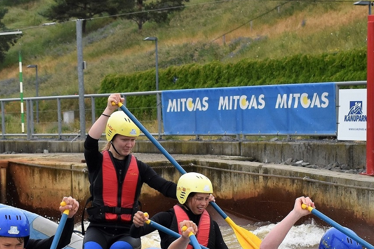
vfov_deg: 12.1
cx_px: 172
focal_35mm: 112
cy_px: 247
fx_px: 1163
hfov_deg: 18.3
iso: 400
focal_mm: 32
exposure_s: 1/1600
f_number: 5.6
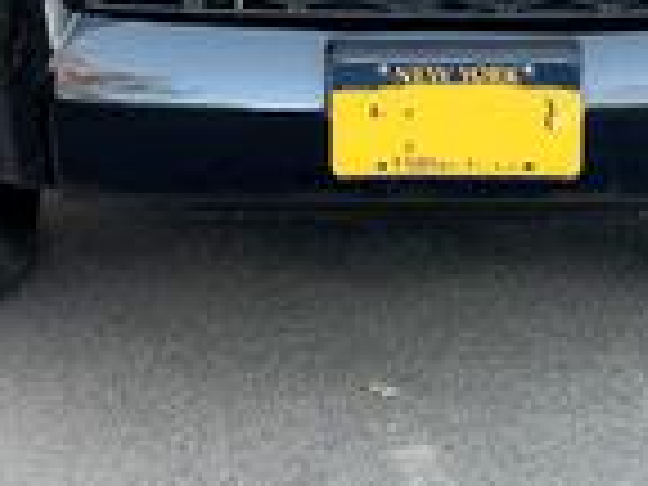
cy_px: -216
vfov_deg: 16.2
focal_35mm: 84
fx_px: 1572
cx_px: 441
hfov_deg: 23.2
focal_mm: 6.76
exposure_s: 1/179
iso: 80
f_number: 1.78
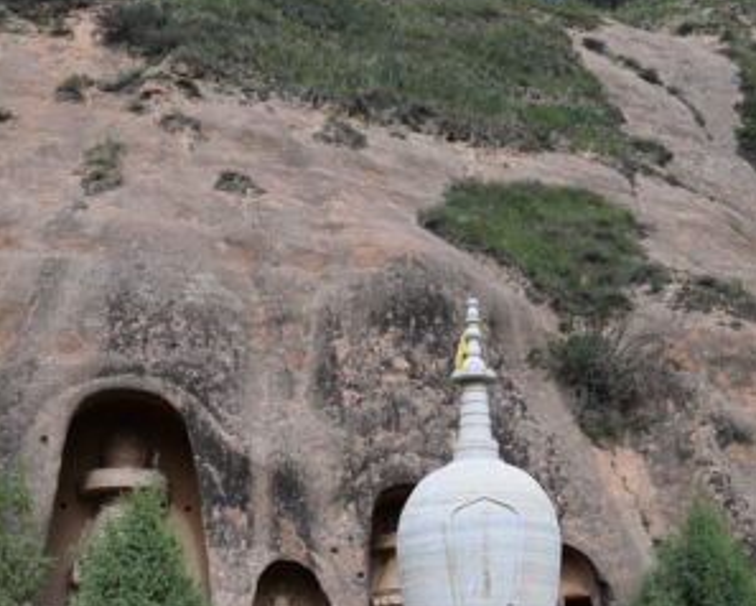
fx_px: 1433
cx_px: 379
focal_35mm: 64
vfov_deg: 23.3
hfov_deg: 29.6
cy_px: 539
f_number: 7.1
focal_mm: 45
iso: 100
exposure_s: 1/320
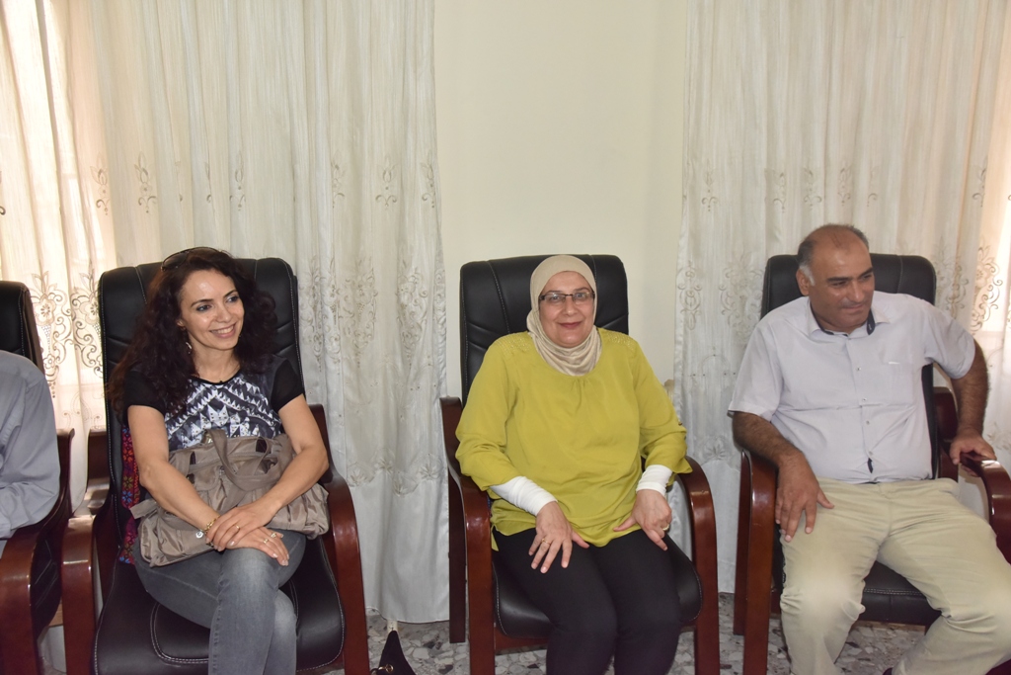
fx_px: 871
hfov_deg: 60.3
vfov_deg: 42.3
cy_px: 338
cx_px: 506
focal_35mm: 31
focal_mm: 31
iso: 2500
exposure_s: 1/160
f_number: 6.3
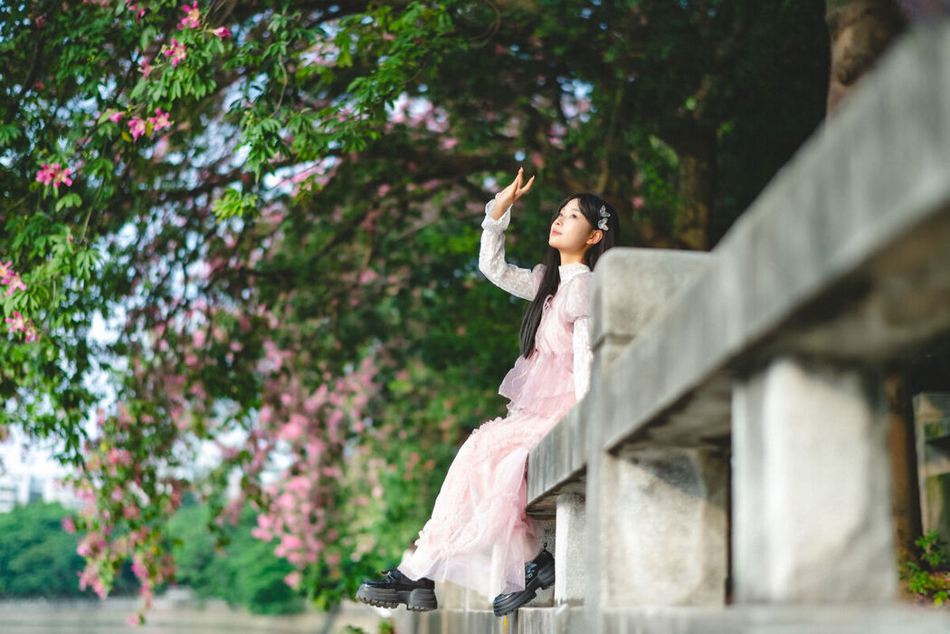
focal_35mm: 58
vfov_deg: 23.4
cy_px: 317
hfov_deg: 34.5
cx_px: 475
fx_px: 1530
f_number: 1.8
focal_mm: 58
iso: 400
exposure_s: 1/5000
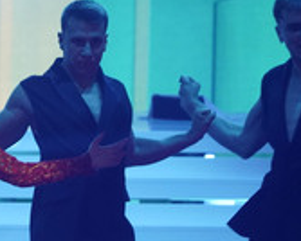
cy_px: 182
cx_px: -10
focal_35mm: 806
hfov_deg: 2.4
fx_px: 7189
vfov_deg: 1.9
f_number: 6.3
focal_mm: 318
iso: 6400
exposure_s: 1/250
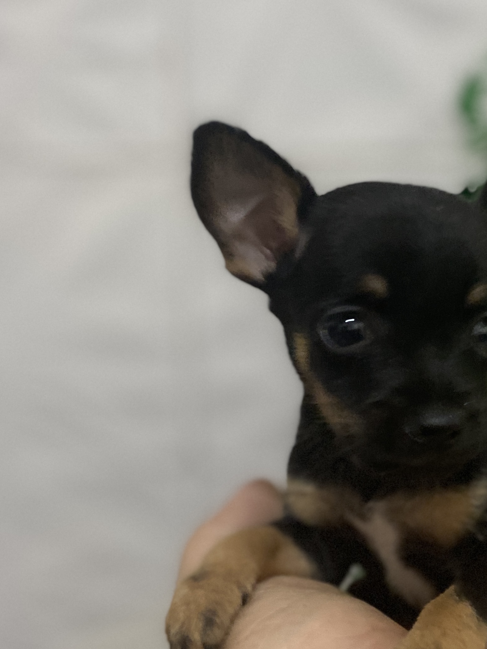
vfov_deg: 37.1
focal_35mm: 51
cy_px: 427
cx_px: 440
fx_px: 957
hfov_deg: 27.5
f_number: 1.8
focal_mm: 4.25
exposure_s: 1/30
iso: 500
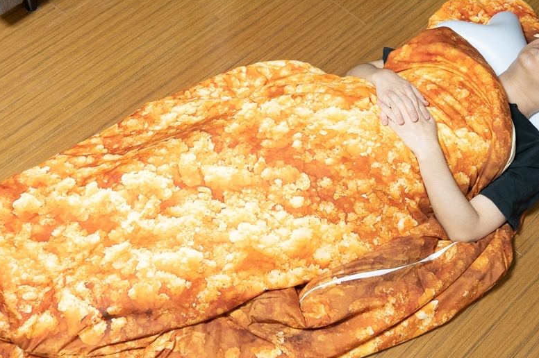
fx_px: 763
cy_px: 169
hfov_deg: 38.9
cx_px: 244
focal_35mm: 51
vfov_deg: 26.4
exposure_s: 1/60
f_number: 4
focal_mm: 33
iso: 3200
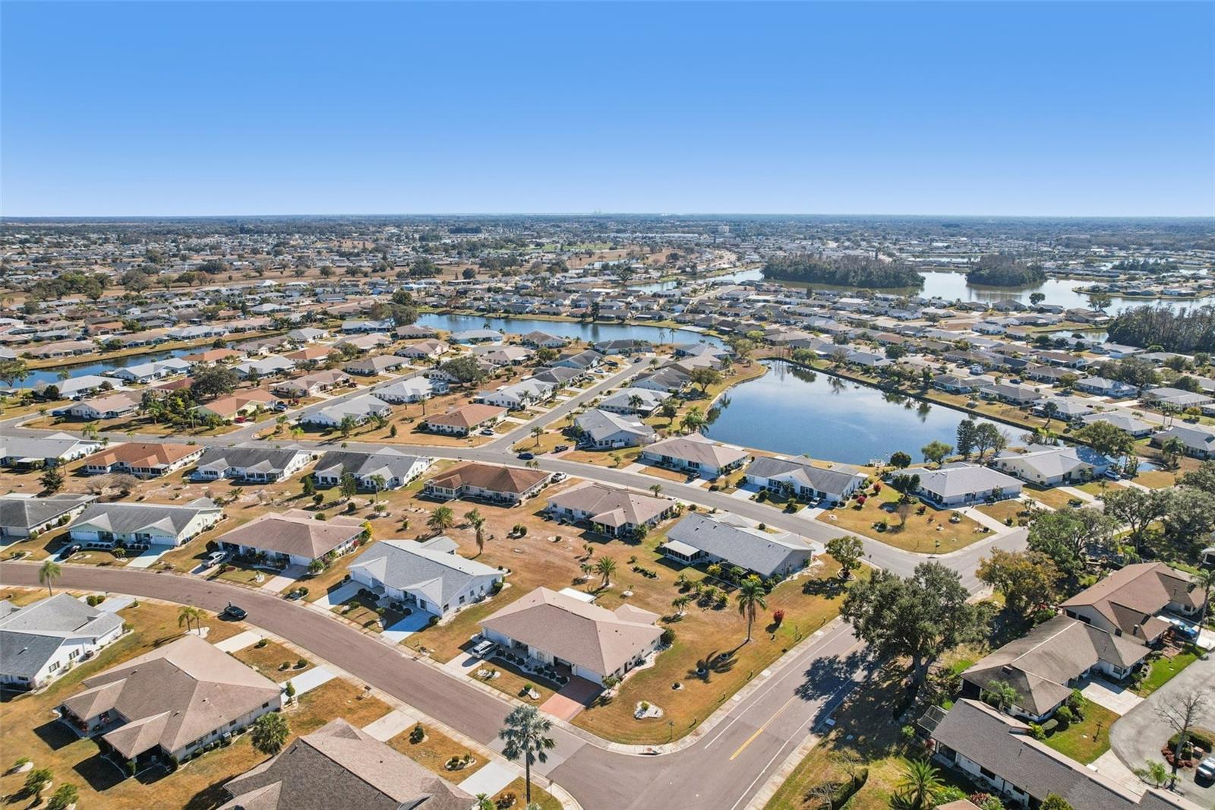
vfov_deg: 57.2
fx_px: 742
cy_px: 405
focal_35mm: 22
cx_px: 608
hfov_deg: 78.6
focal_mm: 8.4
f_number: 2.8
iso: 160
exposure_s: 1/3200
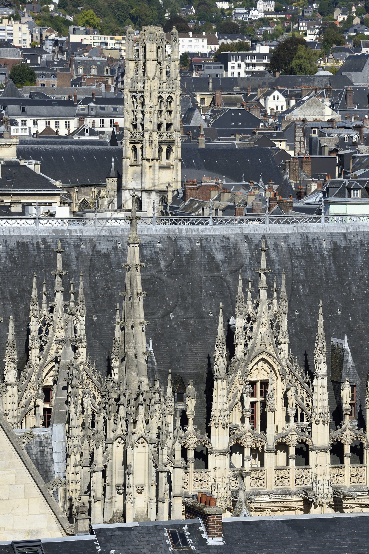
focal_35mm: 170
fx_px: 2616
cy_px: 277
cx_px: 184
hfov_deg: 8.1
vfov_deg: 12.1
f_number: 9
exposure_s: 1/500
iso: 200
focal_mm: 170
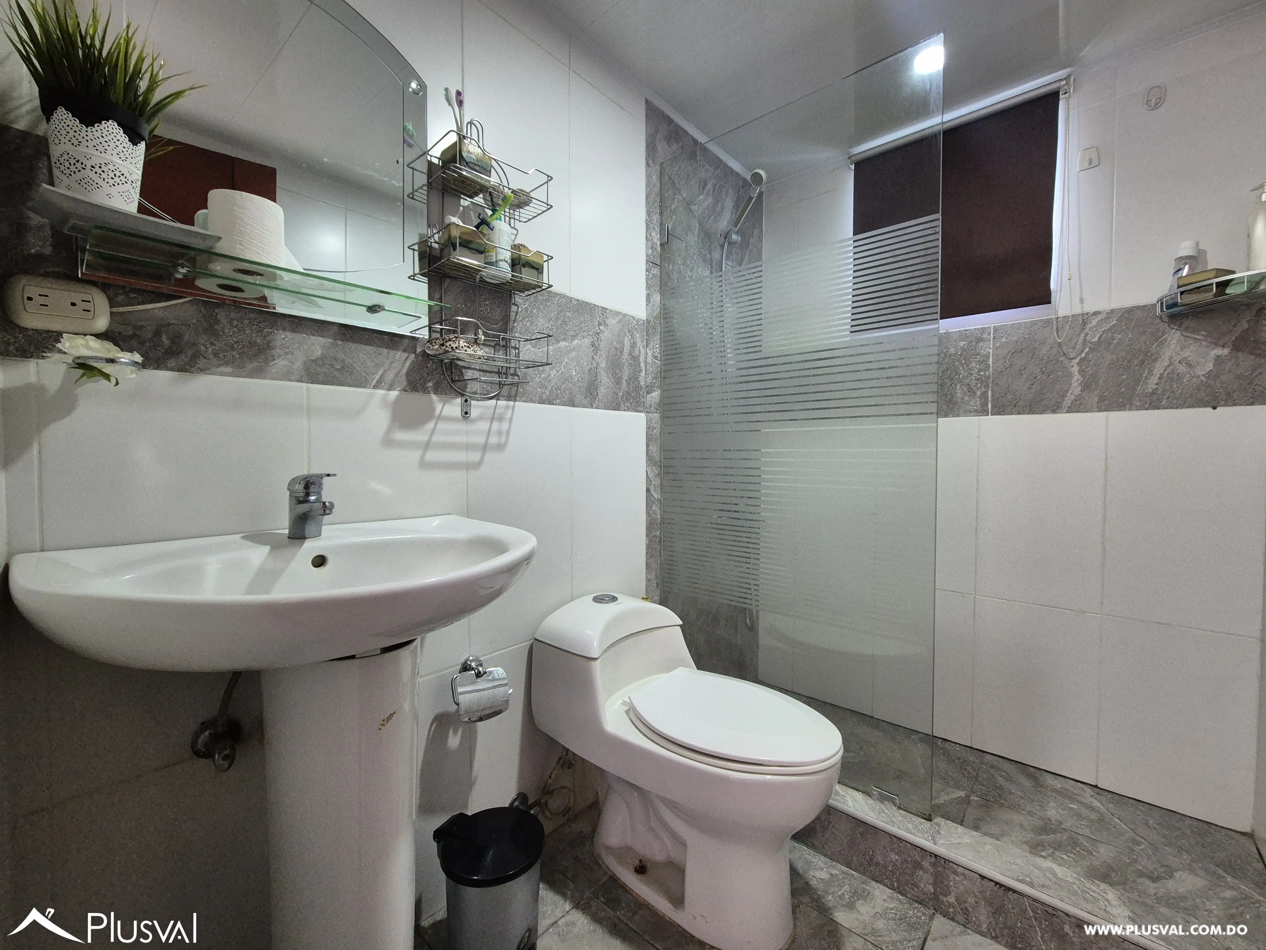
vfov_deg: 89.9
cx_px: 633
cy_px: 475
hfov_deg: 106.2
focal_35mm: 13
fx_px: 475
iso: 800
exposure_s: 1/60
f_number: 2.2
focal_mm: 2.2
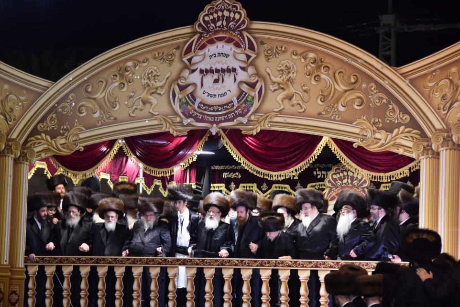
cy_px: 159
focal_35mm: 83
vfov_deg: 16.5
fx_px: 1061
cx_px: 216
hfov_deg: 24.5
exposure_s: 1/125
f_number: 4
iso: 500
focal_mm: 78
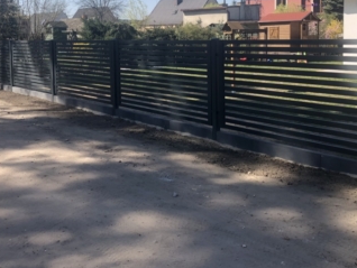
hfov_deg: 42.9
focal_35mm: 44
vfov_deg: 32.4
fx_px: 454
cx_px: 178
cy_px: 71
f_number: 1.8
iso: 20
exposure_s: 1/923
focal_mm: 3.99
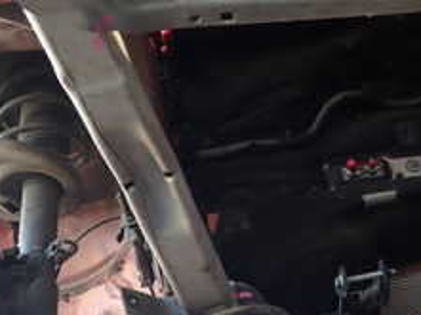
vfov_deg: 21.6
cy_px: 155
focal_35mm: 68
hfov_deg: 26.4
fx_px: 826
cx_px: 461
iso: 100
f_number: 2
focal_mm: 4.5
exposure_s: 1/60
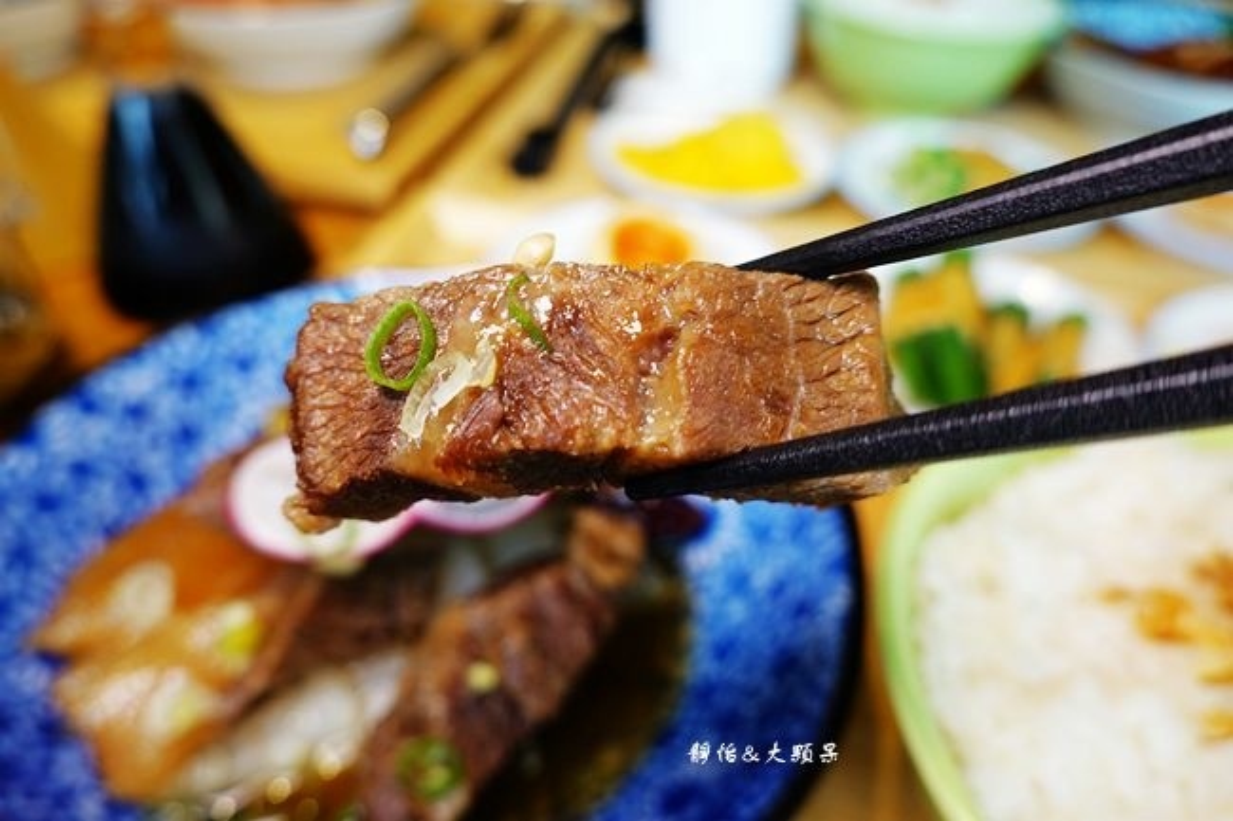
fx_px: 822
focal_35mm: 24
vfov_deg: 53.1
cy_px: 410
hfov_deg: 73.8
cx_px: 616
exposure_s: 1/60
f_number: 2.8
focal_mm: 9
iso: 125
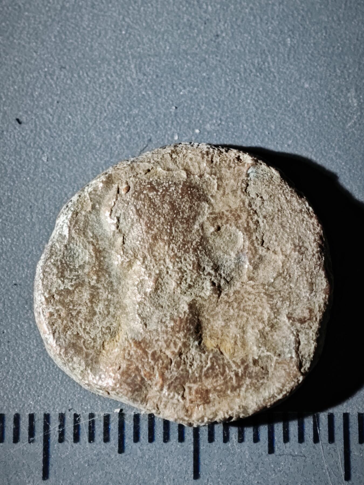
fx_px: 1809
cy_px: 242
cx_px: 182
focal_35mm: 129
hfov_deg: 11.5
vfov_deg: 15.3
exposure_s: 1/100
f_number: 2
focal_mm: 9
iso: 320
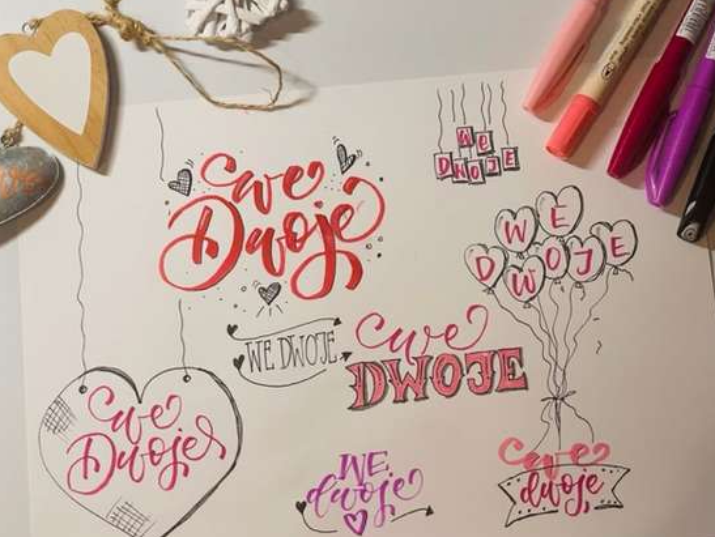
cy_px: 263
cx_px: 346
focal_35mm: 57
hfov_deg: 33.8
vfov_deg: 25.7
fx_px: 1178
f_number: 2
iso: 200
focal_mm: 6
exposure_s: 1/100
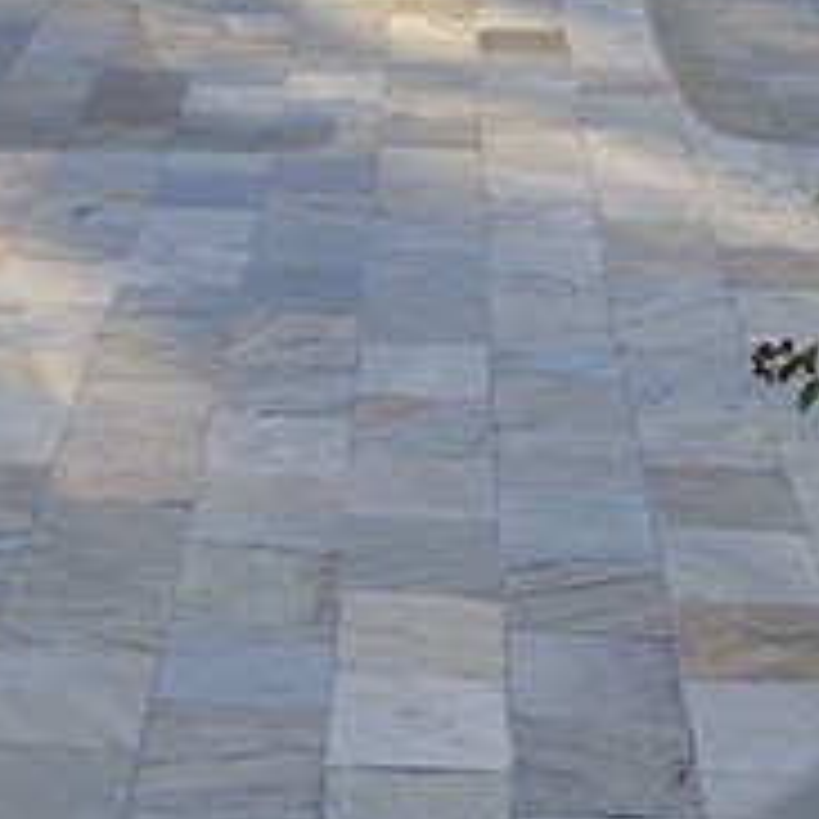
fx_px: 4791
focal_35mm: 179
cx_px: -184
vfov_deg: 9.4
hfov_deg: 9.6
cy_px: -580
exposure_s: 1/60
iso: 200
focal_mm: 24
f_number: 16
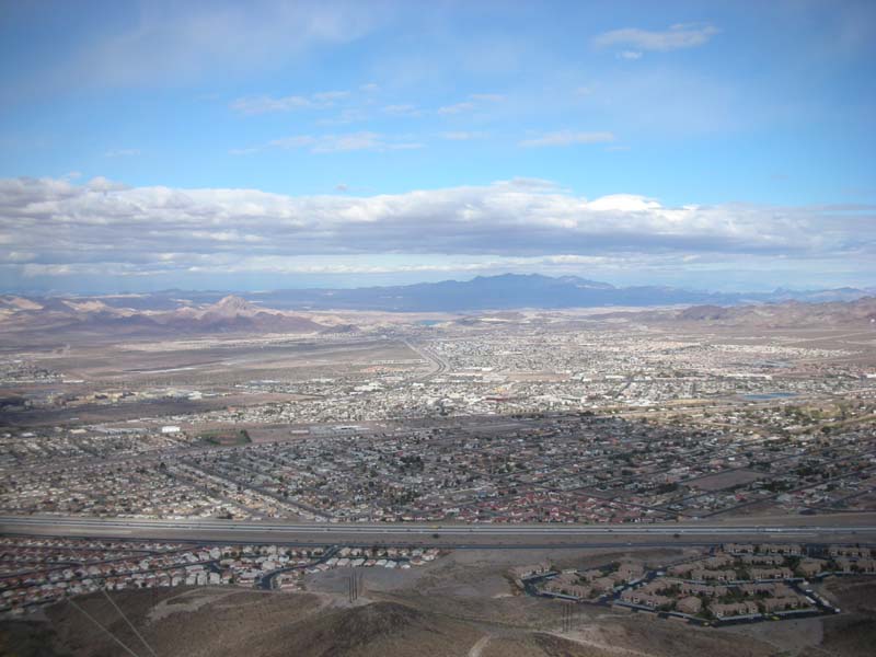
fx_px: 886
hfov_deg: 52.6
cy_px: 328
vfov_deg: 40.7
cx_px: 438
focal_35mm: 35
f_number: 7.9
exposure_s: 1/128
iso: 50
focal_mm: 5.8
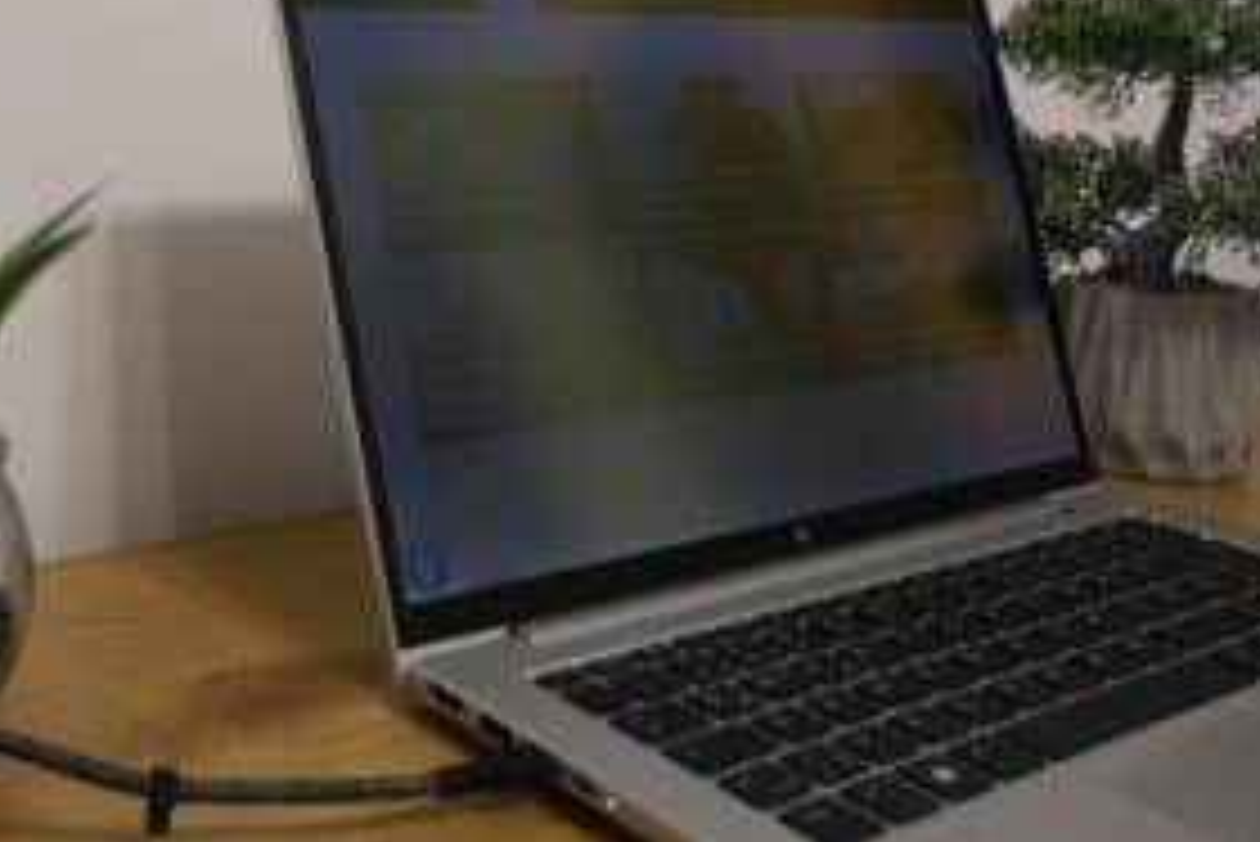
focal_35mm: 46
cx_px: 441
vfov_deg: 29.0
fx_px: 1611
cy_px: 261
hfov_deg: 42.3
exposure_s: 1/20
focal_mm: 22
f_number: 8
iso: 1600
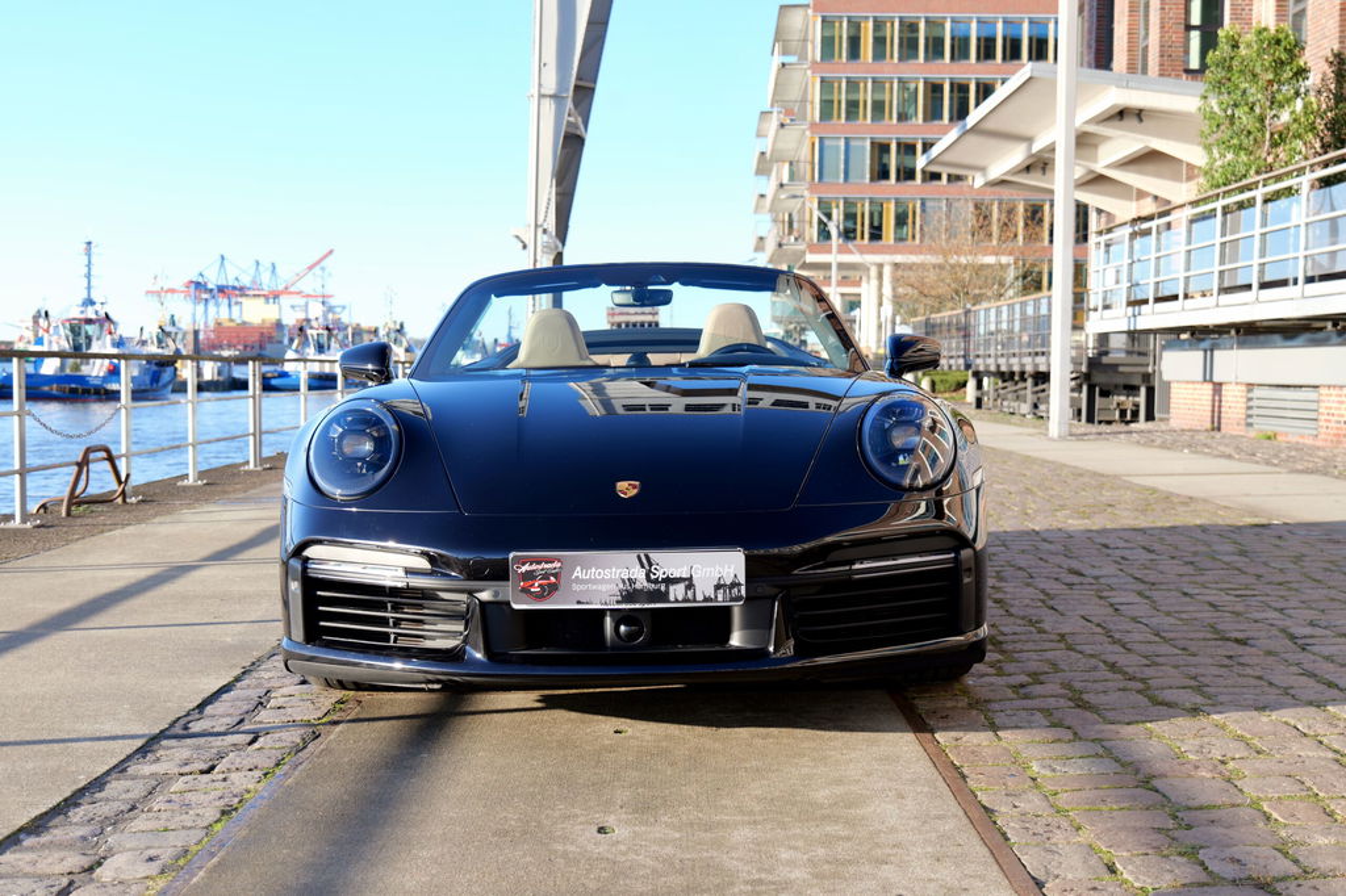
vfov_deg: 29.2
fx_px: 1719
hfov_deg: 42.8
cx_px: 673
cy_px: 448
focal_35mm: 46
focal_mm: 46
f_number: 5.1
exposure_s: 1/100
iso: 100
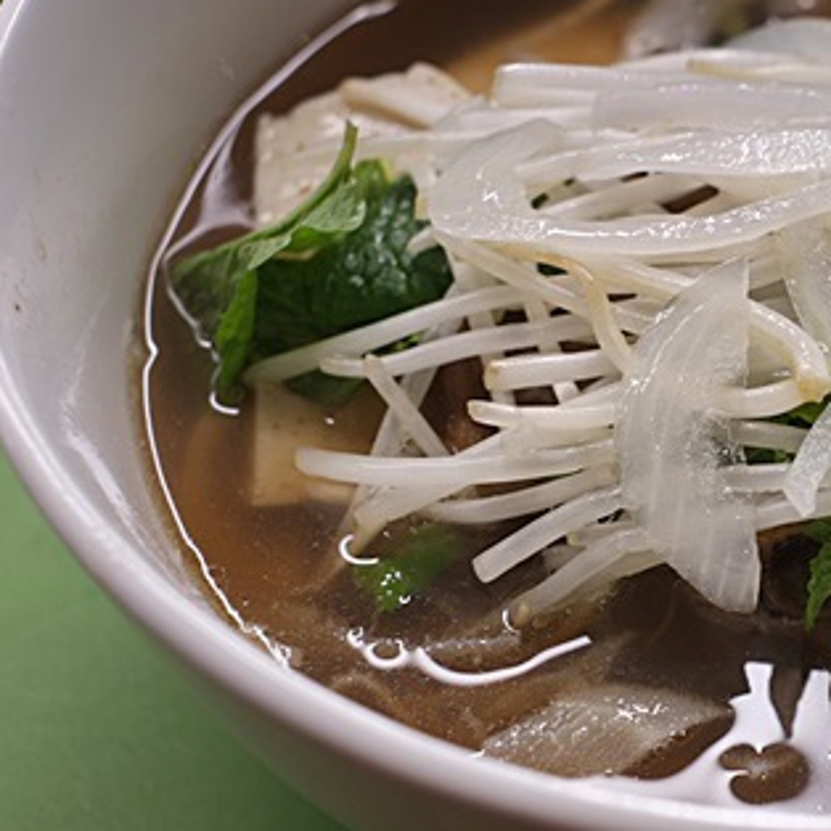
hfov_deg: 19.7
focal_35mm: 86
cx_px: 789
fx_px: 2336
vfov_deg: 20.2
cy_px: 418
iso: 400
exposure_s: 1/34
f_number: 4
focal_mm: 35
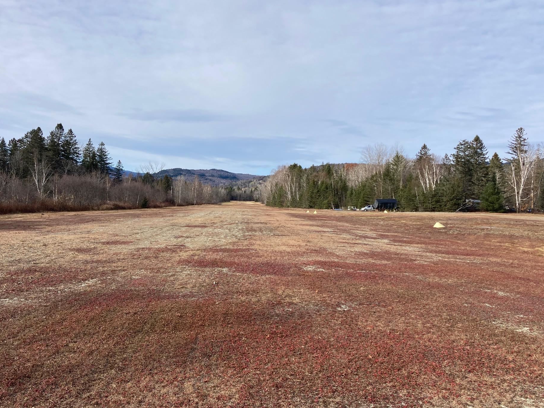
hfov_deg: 58.3
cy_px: 188
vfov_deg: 45.4
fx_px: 487
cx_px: 247
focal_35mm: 31
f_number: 1.8
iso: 20
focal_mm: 3.99
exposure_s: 1/2088
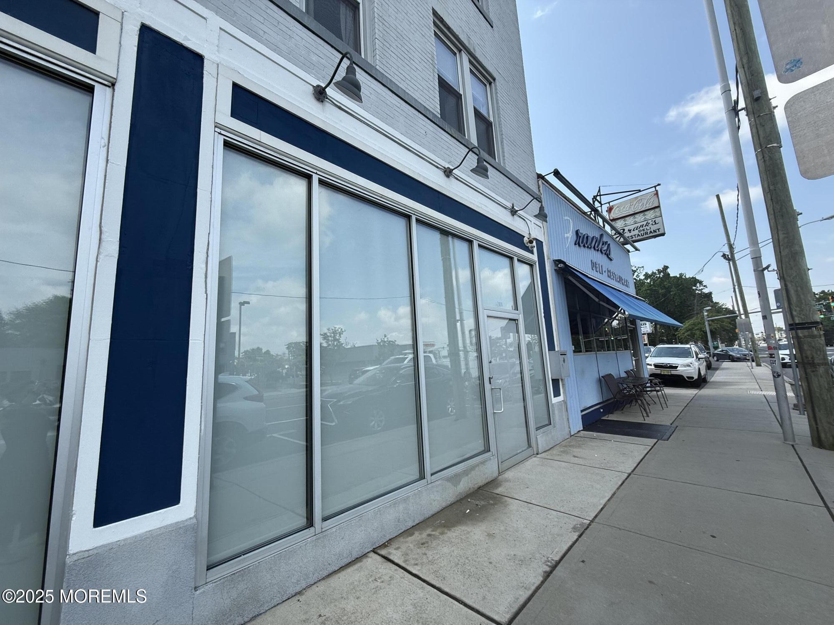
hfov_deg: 102.1
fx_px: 337
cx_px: 417
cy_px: 312
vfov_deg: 85.7
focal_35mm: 14
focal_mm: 2.22
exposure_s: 1/1001
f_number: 2.2
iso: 50
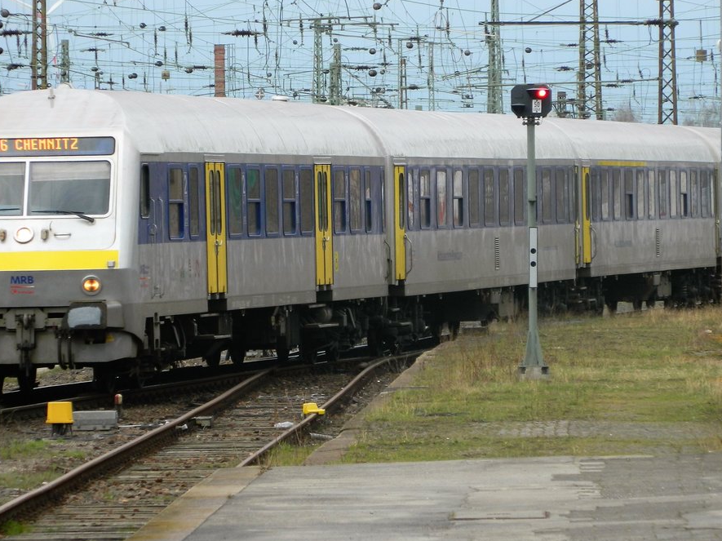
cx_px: 324
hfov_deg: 4.4
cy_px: 226
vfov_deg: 3.3
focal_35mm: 450
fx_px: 9382
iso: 80
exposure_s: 1/100
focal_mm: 59.7
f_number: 5.6
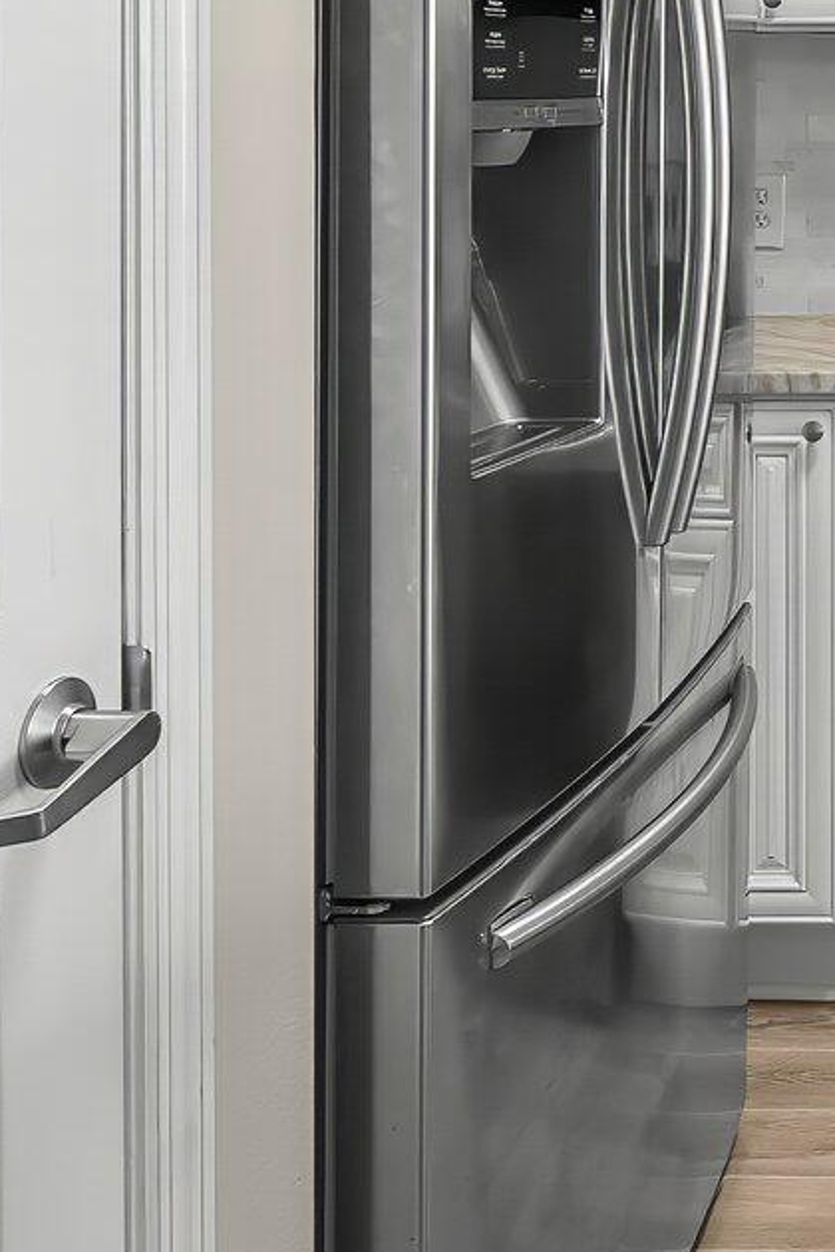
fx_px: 1854
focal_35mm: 53
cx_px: 1344
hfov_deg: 20.6
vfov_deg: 34.6
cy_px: 65
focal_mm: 16.4
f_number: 9
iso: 400
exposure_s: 1/4
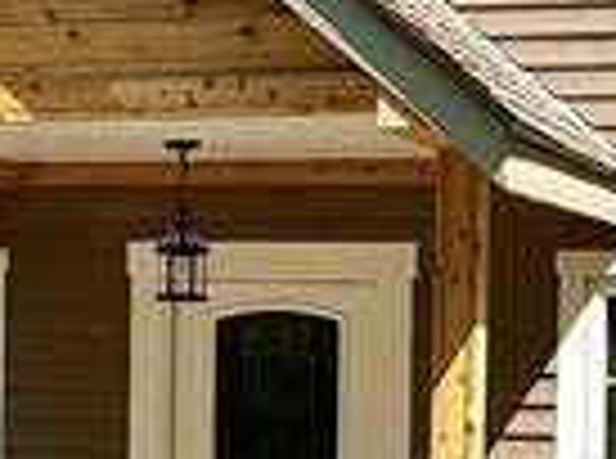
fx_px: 1864
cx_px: 414
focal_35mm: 105
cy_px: 356
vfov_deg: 14.0
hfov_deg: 18.7
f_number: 2.2
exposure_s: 1/1477
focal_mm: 2.22
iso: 50
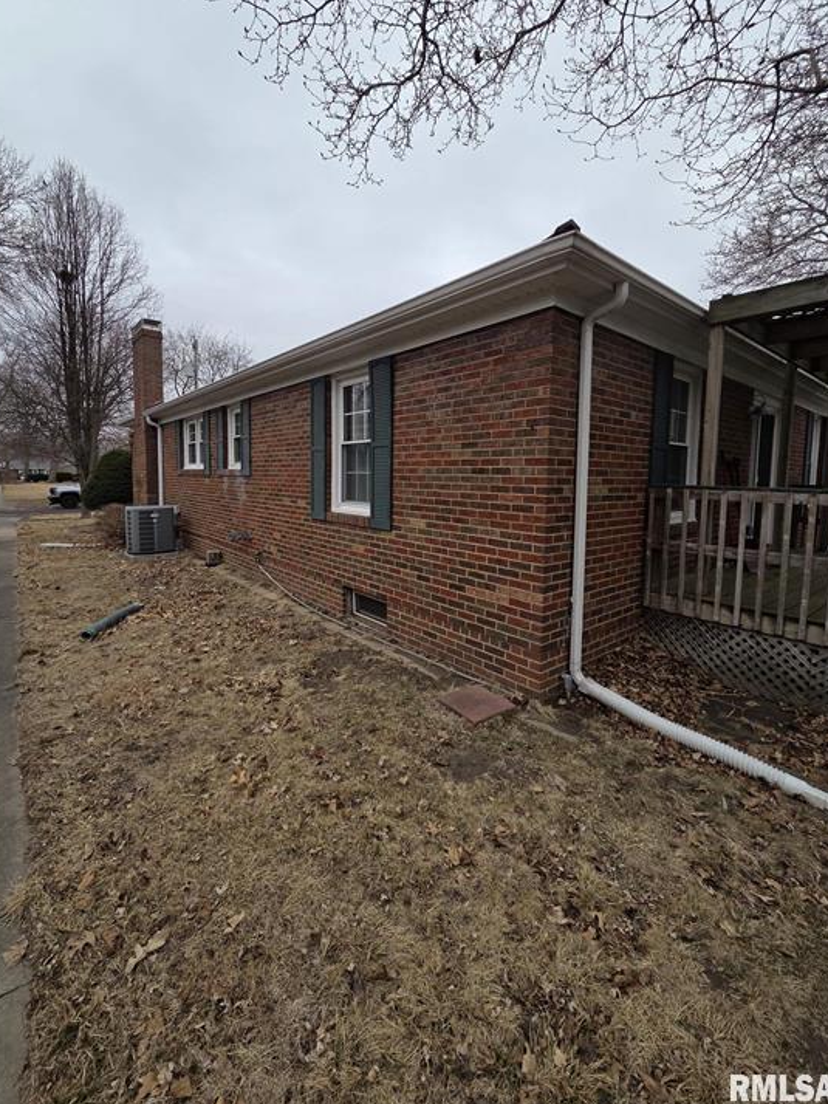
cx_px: 401
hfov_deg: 85.7
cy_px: 519
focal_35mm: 14
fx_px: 446
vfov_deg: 101.9
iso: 50
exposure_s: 1/989
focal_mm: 2.2
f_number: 2.2
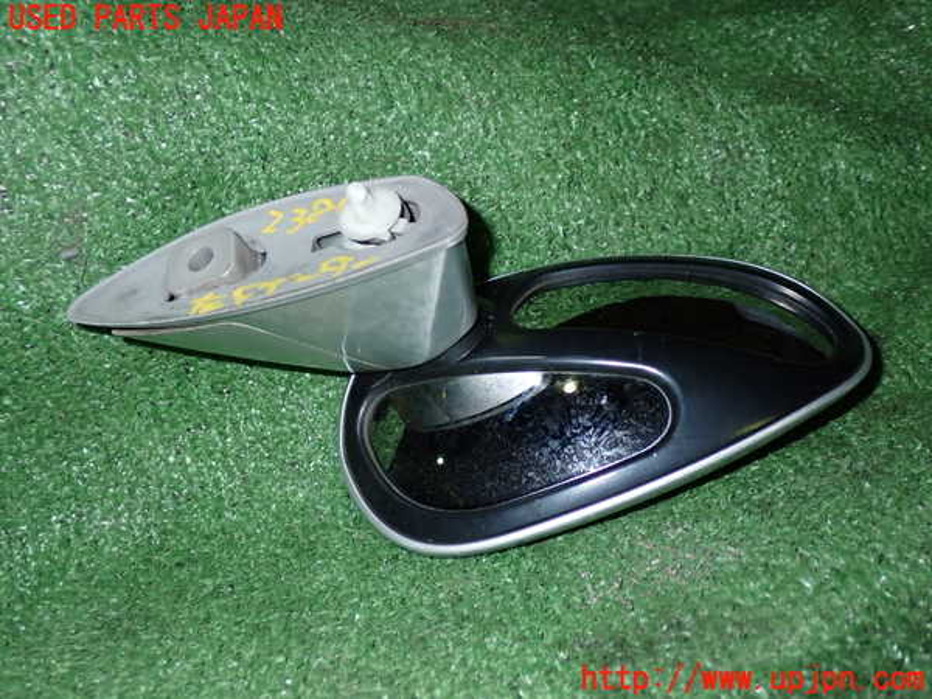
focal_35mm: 44
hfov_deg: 42.9
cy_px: 350
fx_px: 1185
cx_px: 466
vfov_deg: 32.9
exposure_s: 1/40
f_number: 9
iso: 400
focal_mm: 7.84
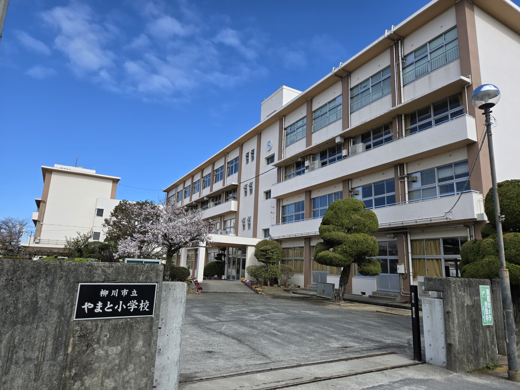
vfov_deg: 58.9
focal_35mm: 23
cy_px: 195
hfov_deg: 73.9
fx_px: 346
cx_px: 260
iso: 40
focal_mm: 5.4
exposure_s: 1/2921
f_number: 1.8
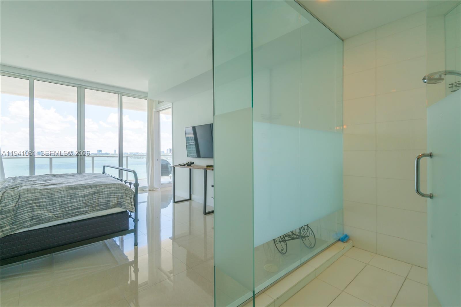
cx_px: 230
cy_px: 154
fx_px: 205
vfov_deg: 73.7
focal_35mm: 16
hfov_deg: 96.7
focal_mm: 16
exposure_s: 1/20
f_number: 11
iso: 100
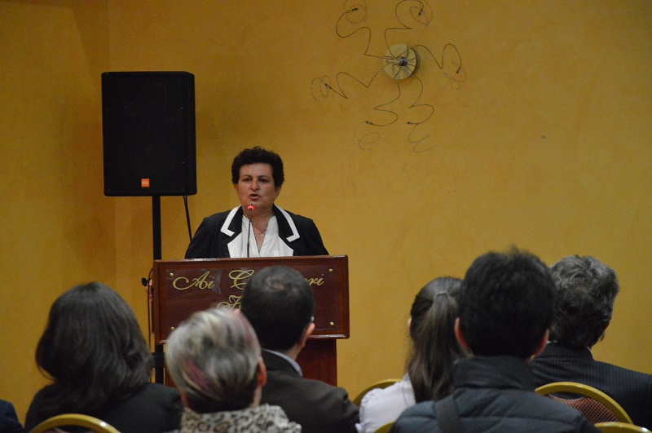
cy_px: 216
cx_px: 326
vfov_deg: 8.7
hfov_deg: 13.1
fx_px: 2848
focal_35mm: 158
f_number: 5.6
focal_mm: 105
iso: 6400
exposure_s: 1/50
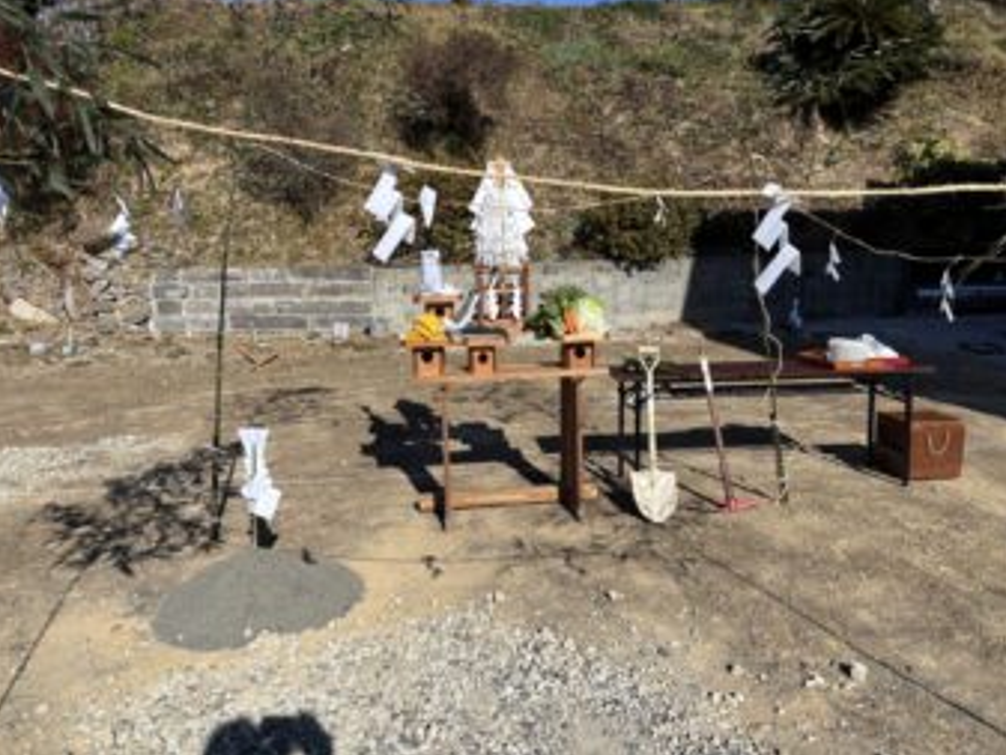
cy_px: 366
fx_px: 785
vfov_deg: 51.4
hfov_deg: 65.3
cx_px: 490
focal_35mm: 27
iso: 50
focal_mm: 5.96
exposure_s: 1/4425
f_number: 1.6
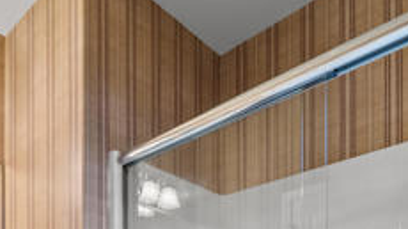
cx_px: 105
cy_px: 345
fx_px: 378
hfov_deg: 54.2
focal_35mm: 35
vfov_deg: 25.3
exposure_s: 1/1.67
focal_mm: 12
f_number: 9
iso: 250
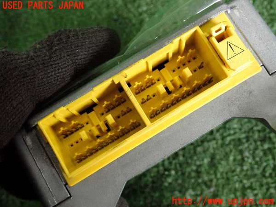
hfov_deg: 38.2
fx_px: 399
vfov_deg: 29.1
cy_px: 104
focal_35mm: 50
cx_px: 138
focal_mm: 9.01
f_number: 3.2
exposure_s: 1/125
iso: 640
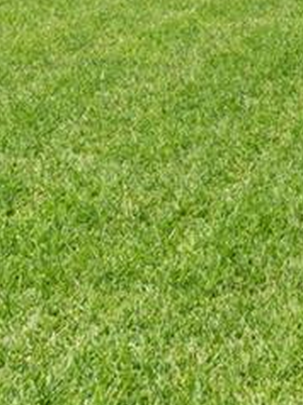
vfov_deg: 20.9
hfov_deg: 14.8
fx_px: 1017
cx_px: 543
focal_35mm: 87
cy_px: -90
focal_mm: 14
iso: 100
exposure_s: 1/320
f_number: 8
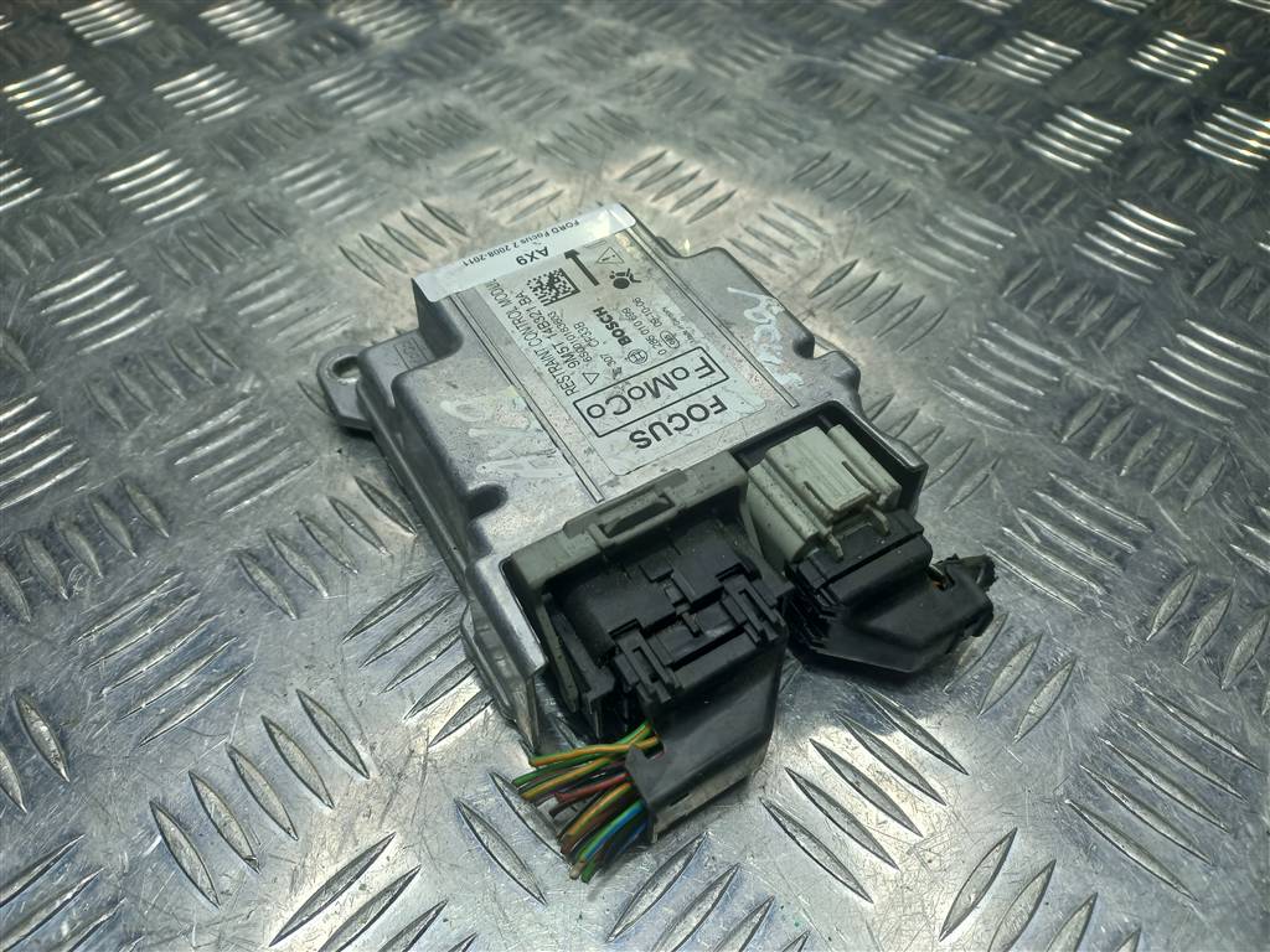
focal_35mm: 25
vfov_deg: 54.9
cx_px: 635
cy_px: 476
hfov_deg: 69.4
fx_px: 917
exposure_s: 1/100
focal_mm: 4.6
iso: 32
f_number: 1.8
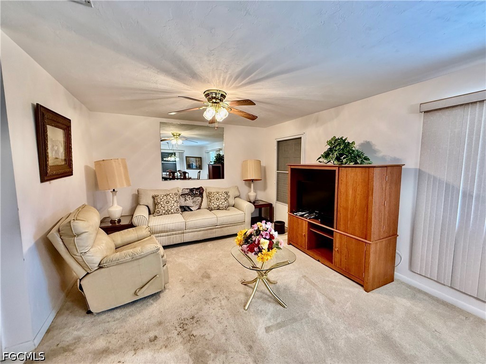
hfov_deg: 102.1
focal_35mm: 14
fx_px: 197
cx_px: 243
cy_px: 182
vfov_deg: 85.7
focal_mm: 2.22
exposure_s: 1/60
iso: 250
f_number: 2.2
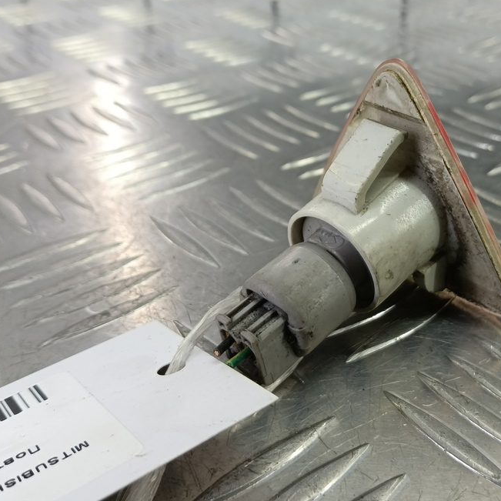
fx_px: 524
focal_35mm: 32
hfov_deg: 50.1
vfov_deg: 51.0
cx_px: 336
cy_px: 218
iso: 119
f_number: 1.6
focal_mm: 4.11
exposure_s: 1/50
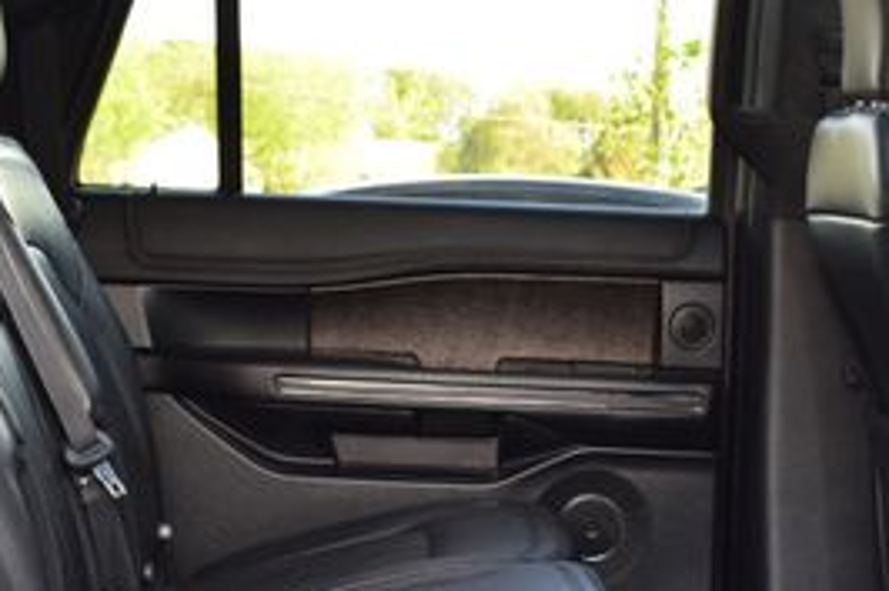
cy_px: 591
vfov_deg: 14.9
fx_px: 2226
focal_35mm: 90
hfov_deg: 22.6
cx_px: 418
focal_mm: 25
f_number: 6.3
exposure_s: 1/20
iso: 400
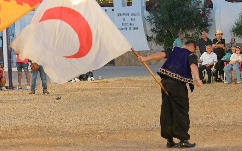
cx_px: 73
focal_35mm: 159
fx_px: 1048
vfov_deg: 8.2
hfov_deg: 13.1
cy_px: 23
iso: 6400
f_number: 2.8
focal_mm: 70
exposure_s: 1/200
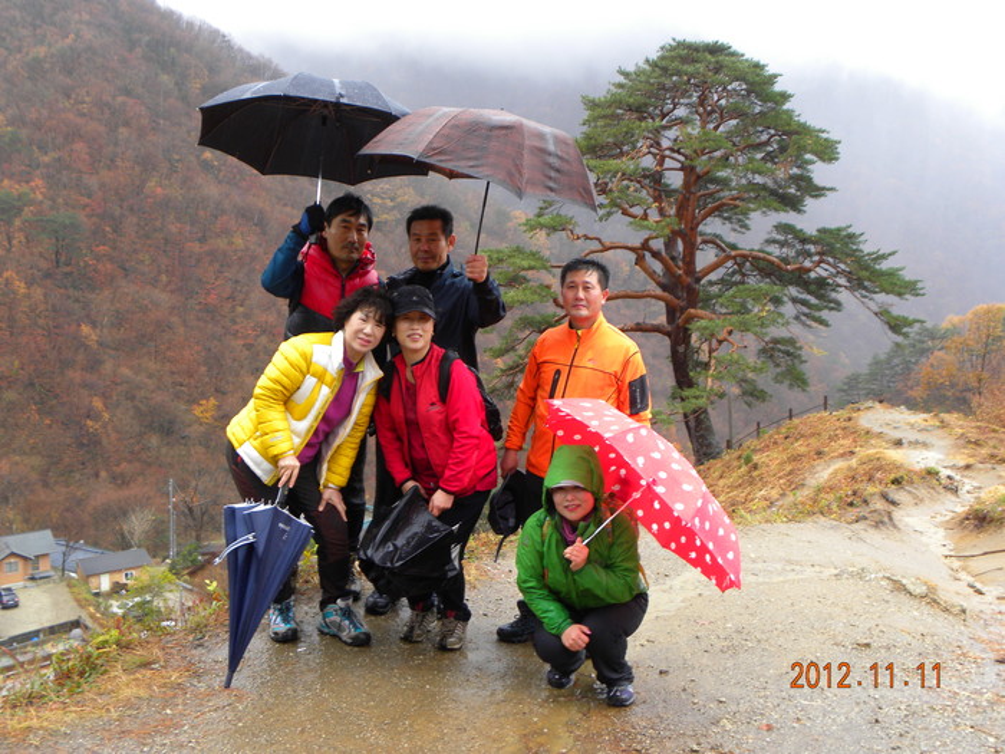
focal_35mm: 37
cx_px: 502
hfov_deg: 50.1
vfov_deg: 38.7
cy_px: 377
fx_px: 1074
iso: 64
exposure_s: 1/50.7
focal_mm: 6.6
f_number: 3.2
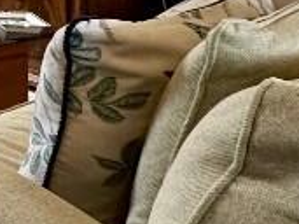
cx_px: -388
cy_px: -175
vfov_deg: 15.2
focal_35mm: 84
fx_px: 725
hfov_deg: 15.3
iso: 160
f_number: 2.2
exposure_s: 1/100
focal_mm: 2.22
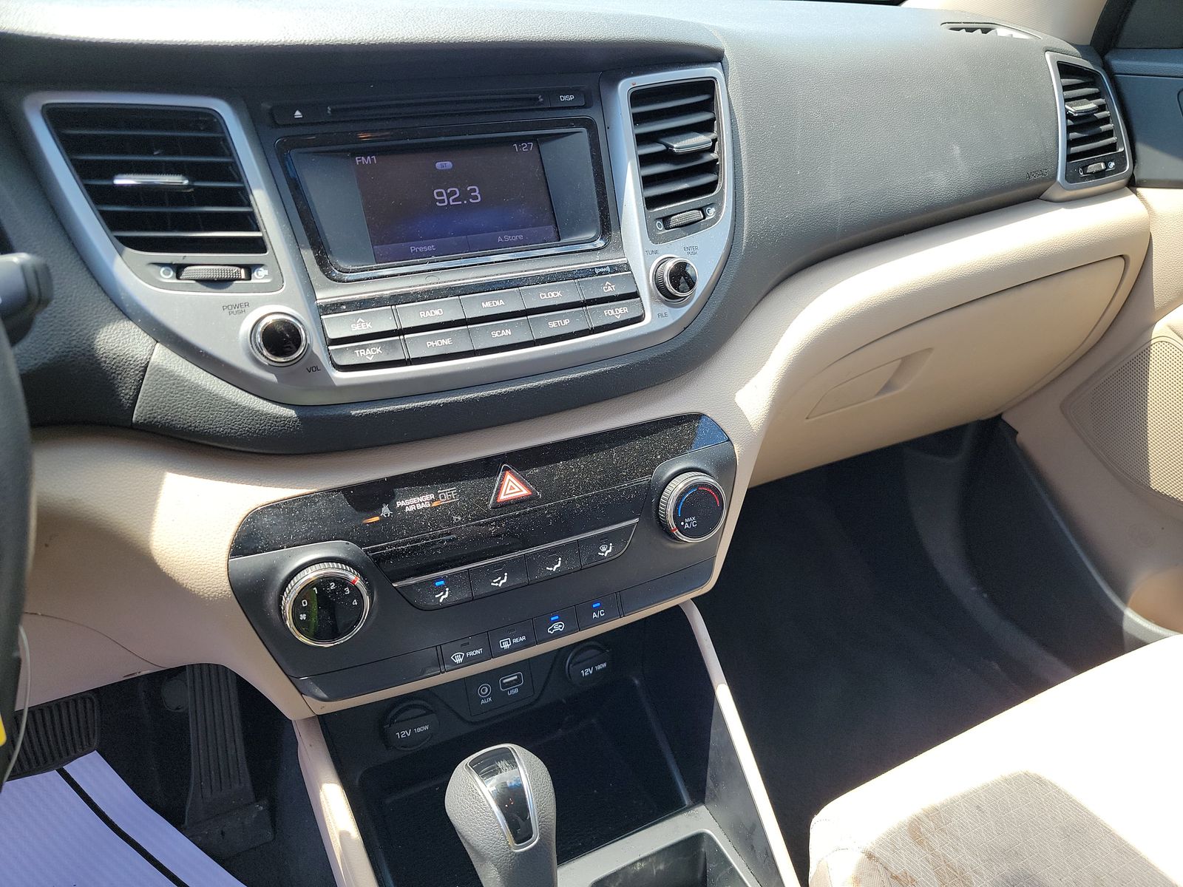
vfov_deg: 56.8
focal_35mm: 24
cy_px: 444
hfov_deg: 71.6
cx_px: 592
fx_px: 820
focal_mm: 6.7
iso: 66
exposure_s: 1/119
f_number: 1.8
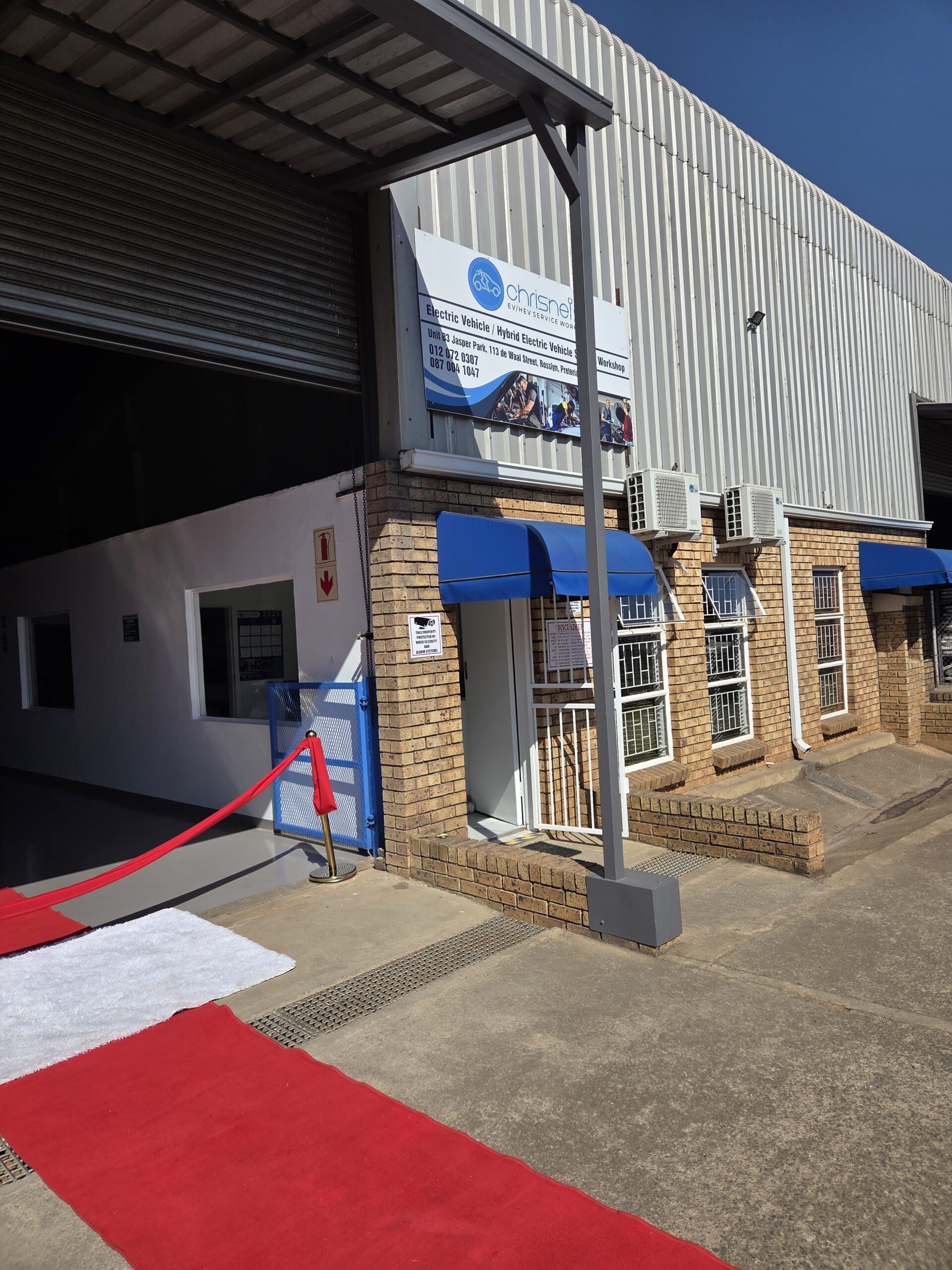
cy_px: 635
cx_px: 476
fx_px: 843
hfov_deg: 58.9
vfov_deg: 73.9
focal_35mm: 23
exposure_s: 1/7328
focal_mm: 5.4
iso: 80
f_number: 1.8
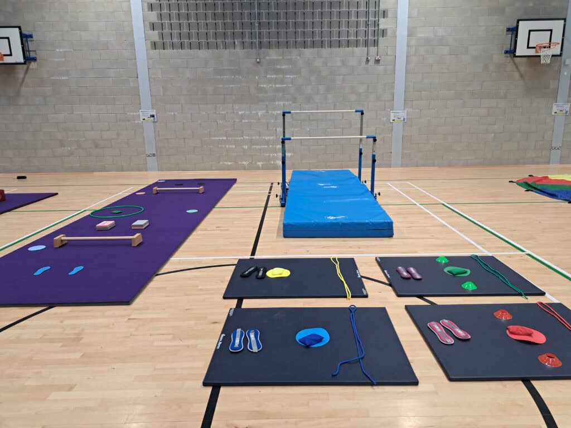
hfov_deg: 71.6
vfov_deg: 56.8
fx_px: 396
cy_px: 214
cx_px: 286
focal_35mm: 24
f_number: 1.8
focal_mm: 5.2
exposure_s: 1/50
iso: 100
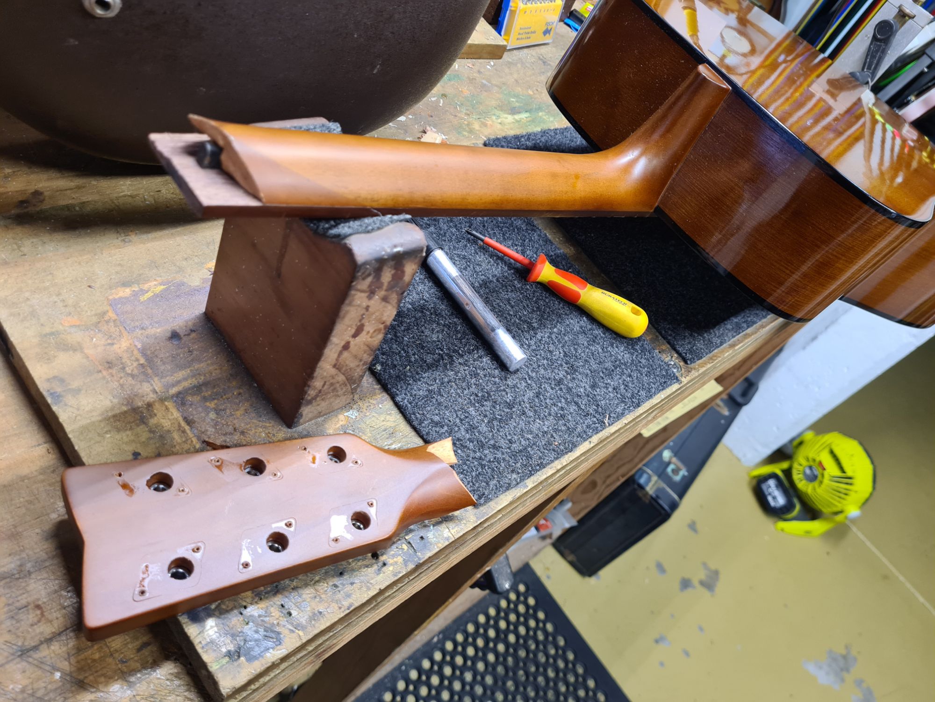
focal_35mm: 26
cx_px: 468
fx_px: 702
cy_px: 351
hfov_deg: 67.3
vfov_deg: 53.1
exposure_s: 1/50
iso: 160
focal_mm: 5.4
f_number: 1.8
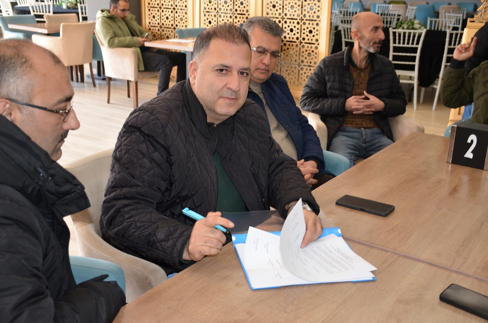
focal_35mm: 40
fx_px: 548
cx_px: 244
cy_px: 162
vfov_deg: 32.9
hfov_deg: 48.0
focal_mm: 27
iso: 400
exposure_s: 1/60
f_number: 4
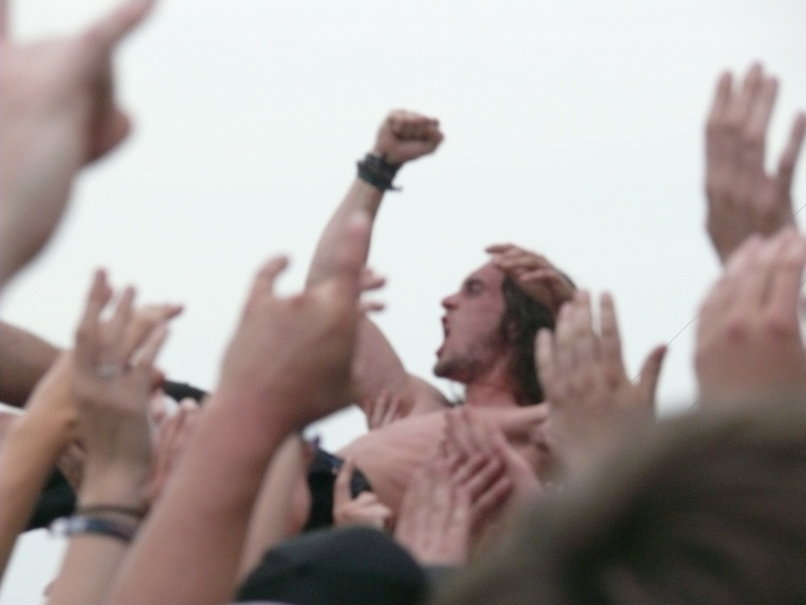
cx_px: 403
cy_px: 302
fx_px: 7544
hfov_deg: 6.1
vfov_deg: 4.6
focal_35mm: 324
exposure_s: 1/400
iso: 400
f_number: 6.3
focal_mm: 68.4
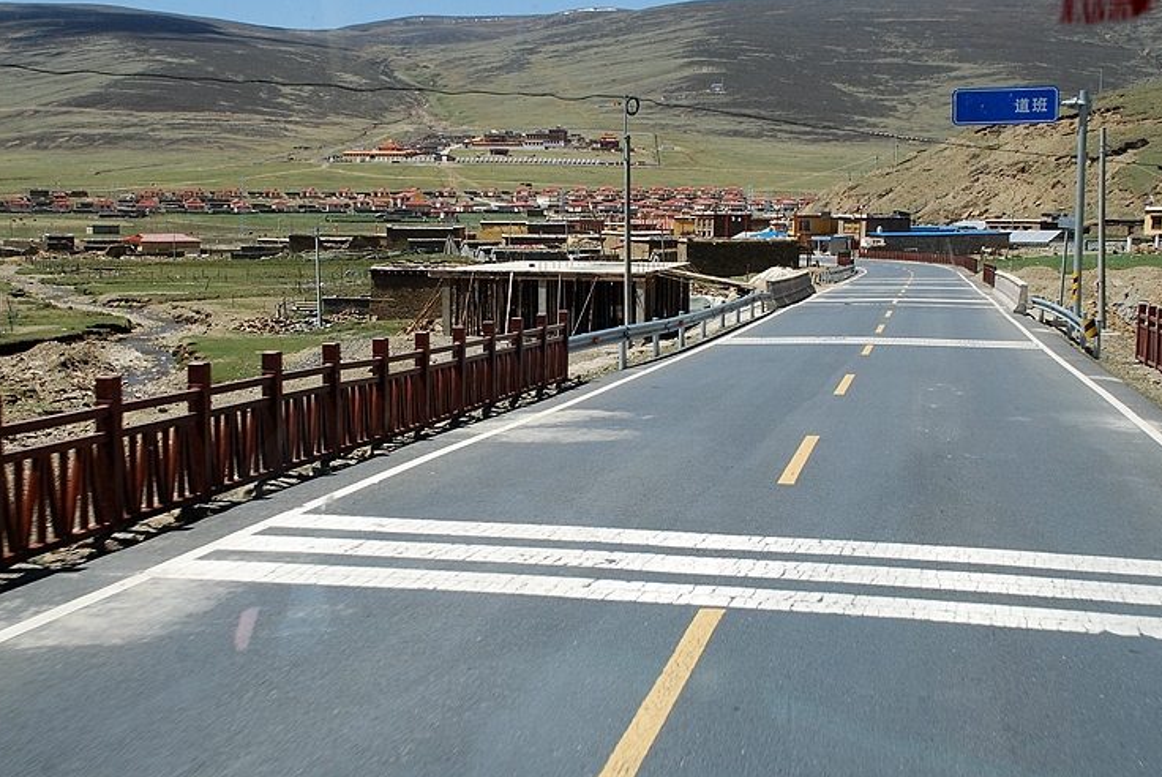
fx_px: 1633
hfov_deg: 39.2
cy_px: 370
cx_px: 617
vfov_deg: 26.8
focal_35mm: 51
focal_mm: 31
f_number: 10
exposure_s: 1/250
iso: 200
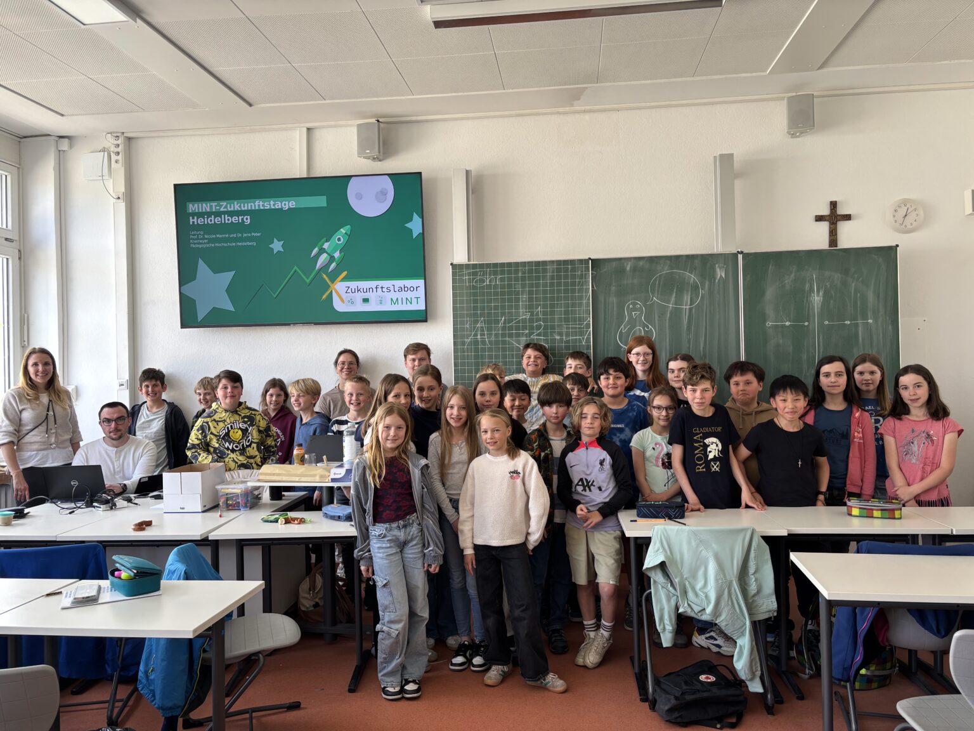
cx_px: 487
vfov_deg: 53.1
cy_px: 366
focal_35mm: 26
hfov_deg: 67.3
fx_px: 732
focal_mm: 5.96
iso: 64
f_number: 1.6
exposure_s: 1/121
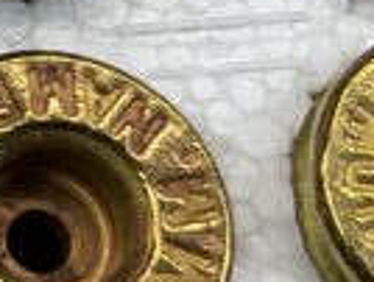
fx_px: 2392
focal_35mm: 221
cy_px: -221
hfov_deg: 8.2
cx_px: -555
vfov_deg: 6.6
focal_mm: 3
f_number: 1.8
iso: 16
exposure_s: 1/156
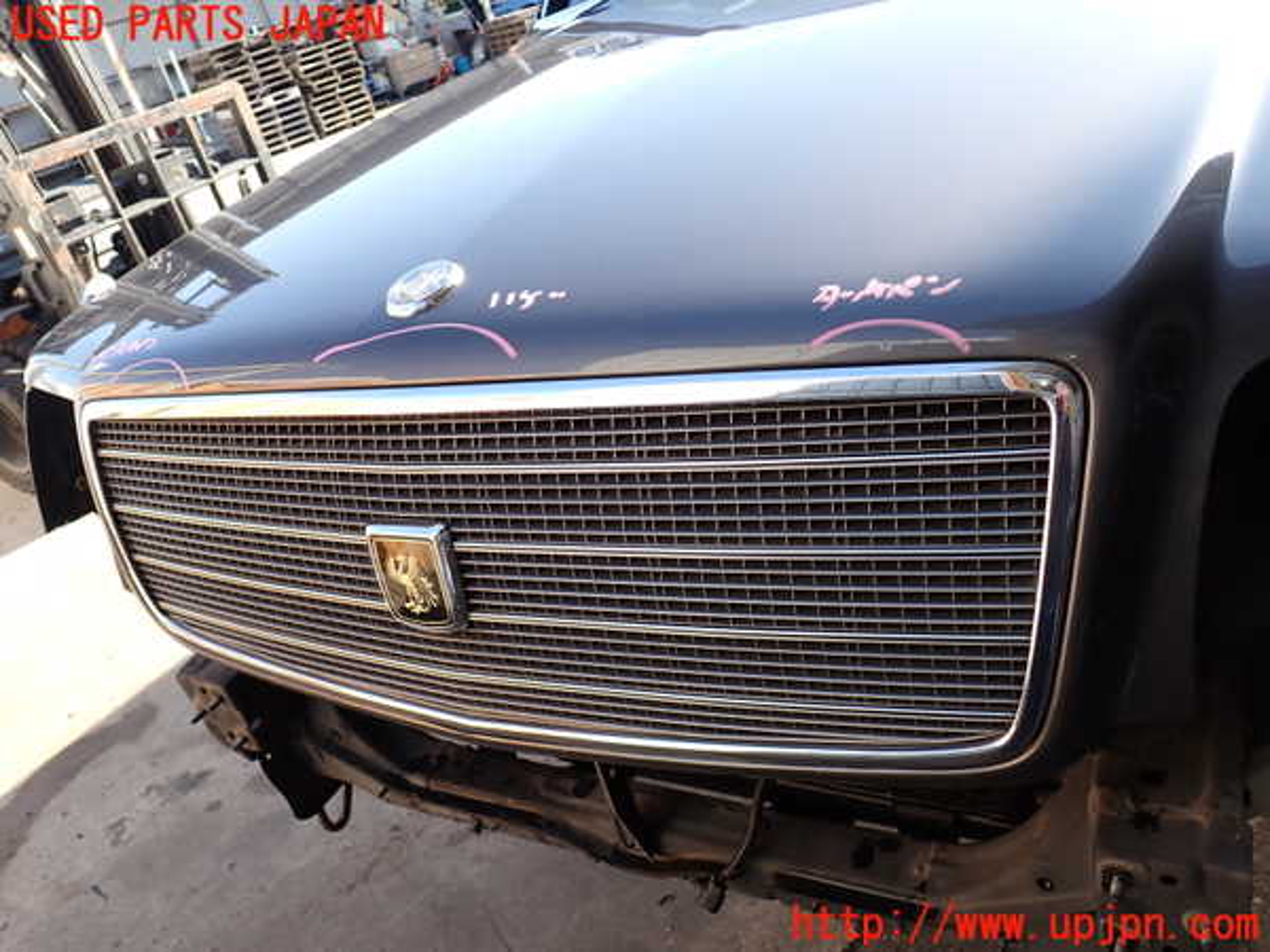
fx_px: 1027
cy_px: 476
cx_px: 635
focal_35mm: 28
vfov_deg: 49.7
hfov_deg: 63.4
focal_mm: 5.05
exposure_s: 1/200
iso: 100
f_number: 3.2
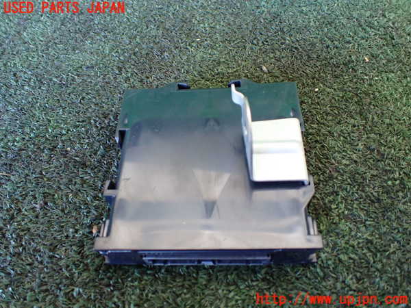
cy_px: 154
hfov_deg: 60.0
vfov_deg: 46.8
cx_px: 206
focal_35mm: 30
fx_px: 356
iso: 800
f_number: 2.3
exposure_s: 1/50
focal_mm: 5.4
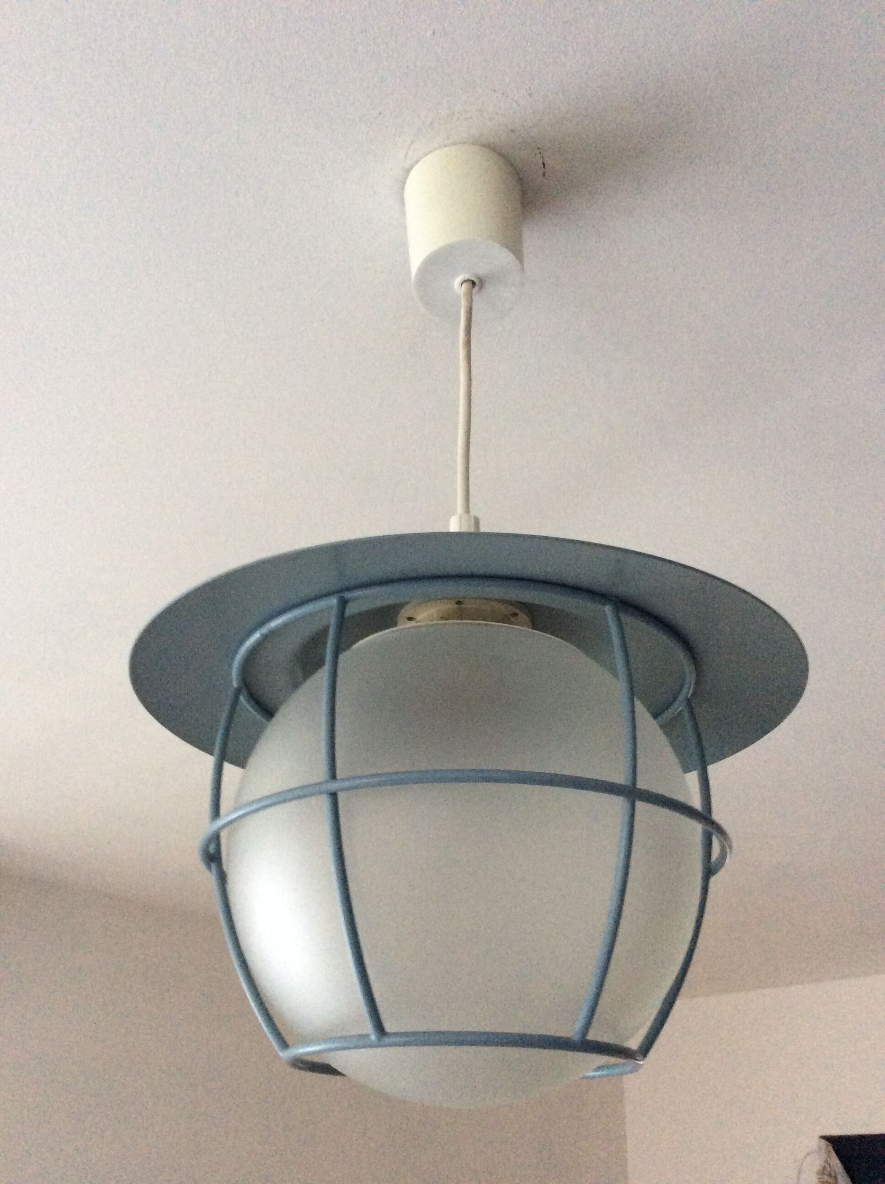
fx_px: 1094
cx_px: 442
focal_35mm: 32
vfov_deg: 56.9
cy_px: 592
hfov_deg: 44.1
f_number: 2.4
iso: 250
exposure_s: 1/25
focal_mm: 3.3
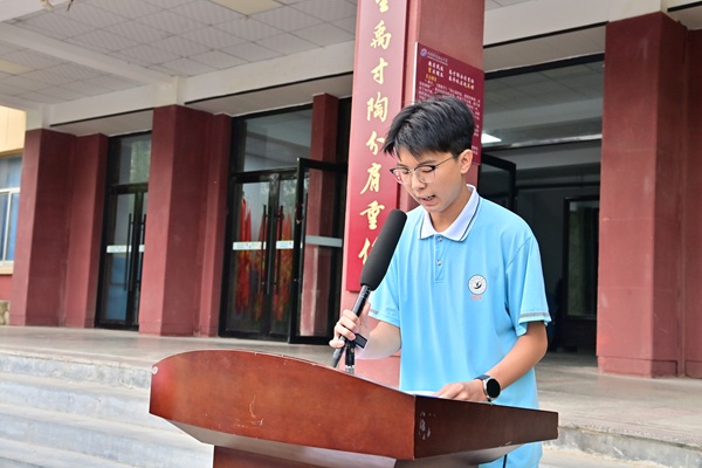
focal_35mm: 48
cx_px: 351
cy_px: 234
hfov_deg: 41.1
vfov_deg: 28.1
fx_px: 936
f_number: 7.1
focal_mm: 48
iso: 400
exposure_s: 1/100
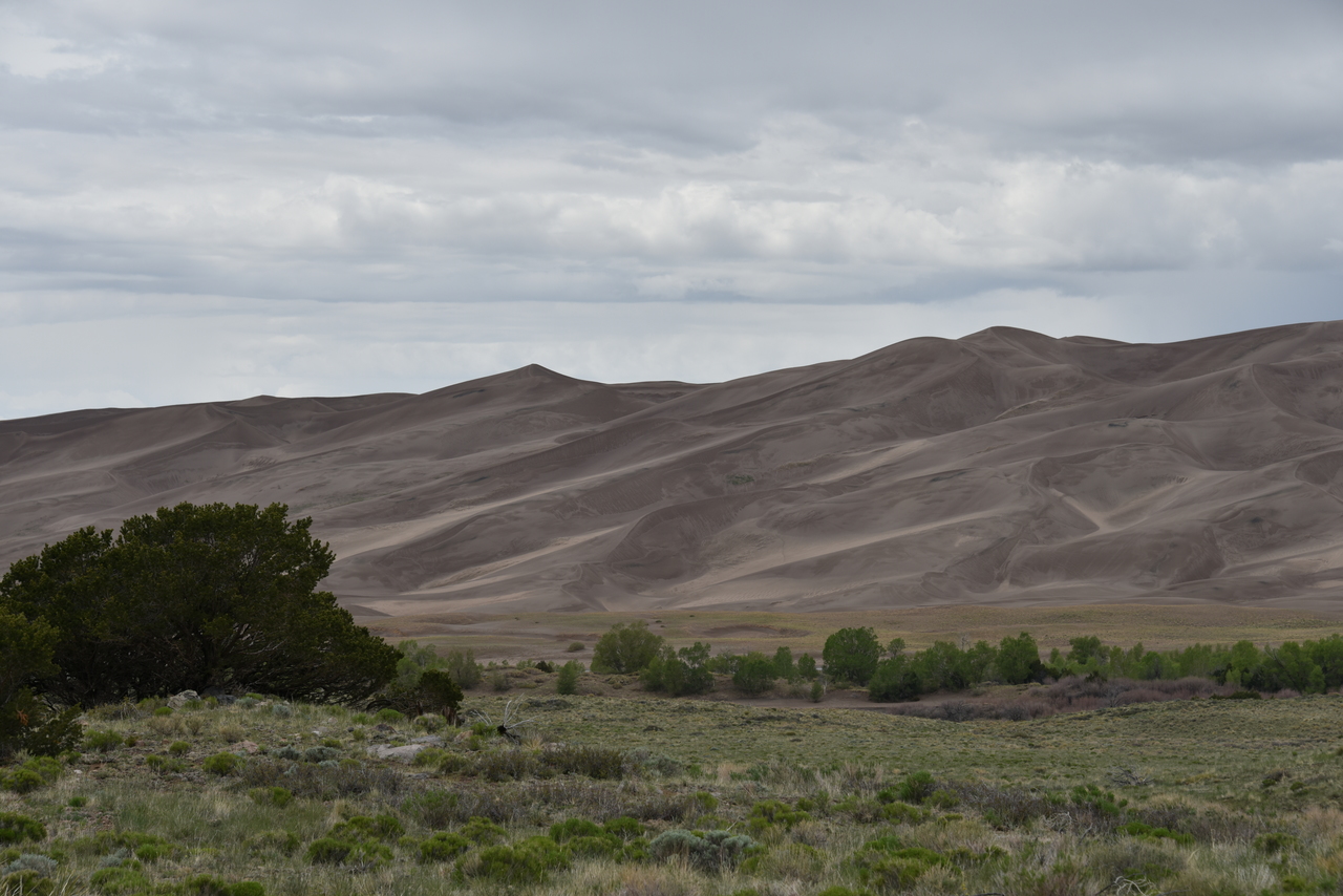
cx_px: 672
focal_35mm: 105
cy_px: 448
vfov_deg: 13.0
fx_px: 3918
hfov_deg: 19.5
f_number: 10
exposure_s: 1/400
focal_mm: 105
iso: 100
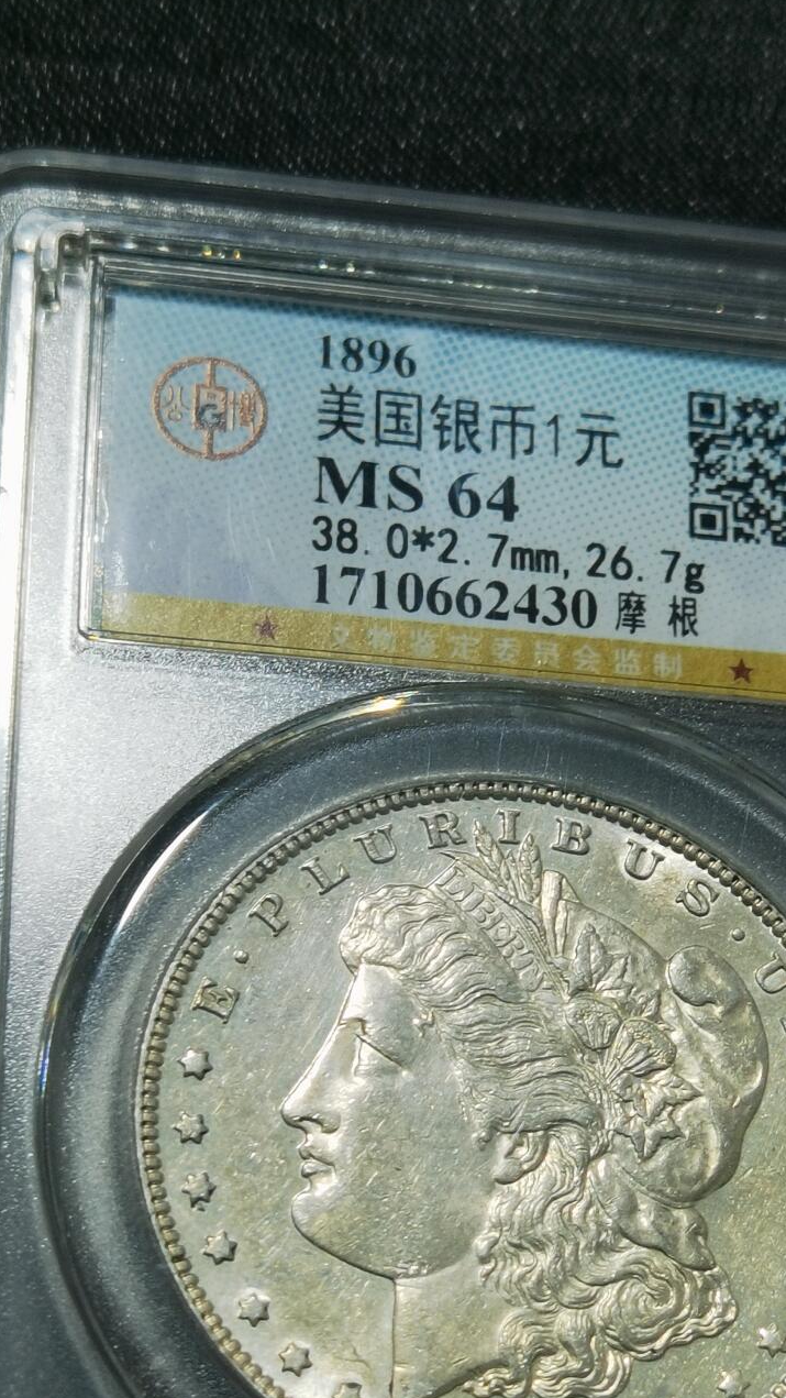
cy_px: 942
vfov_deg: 23.3
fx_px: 3371
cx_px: 492
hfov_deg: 13.3
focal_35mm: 91
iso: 50
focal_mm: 6.67
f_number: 1.9
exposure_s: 1/100
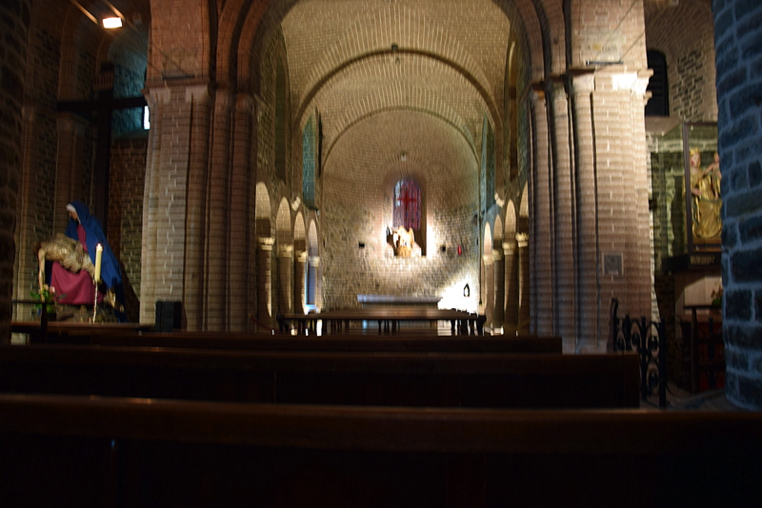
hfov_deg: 67.4
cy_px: 254
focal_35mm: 27
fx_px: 572
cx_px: 381
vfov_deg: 48.0
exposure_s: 2
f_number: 3.5
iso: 125
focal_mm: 18
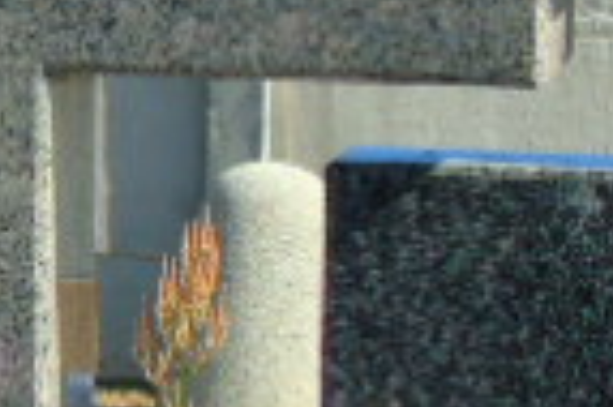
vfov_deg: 5.5
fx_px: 4269
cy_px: 283
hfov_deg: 7.8
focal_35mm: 251
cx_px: -720
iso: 80
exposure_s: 1/400
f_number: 4.3
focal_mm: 9.6
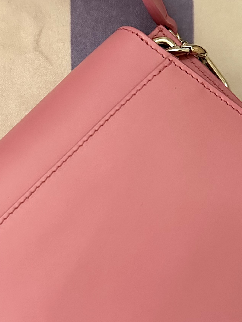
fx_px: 531
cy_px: 202
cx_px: 60
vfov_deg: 33.6
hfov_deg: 25.3
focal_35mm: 57
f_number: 1.78
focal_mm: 6.86
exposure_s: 1/60
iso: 800
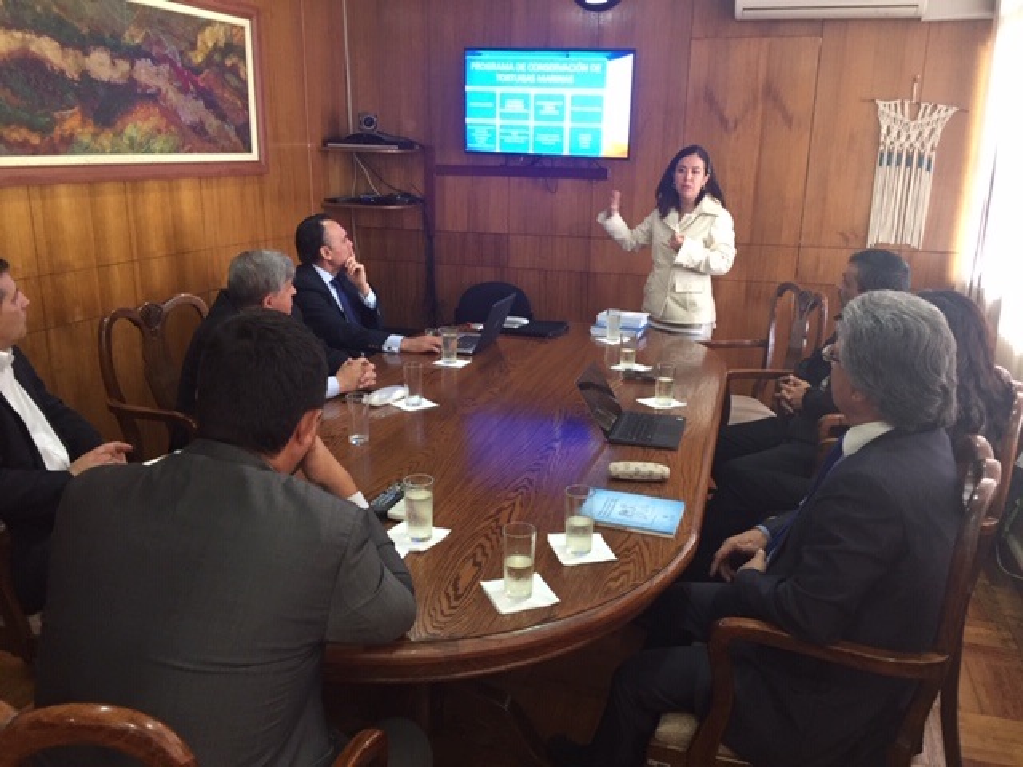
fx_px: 857
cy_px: 384
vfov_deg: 48.2
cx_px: 512
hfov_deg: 61.7
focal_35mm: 29
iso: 250
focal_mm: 4.15
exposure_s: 1/33
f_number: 2.2
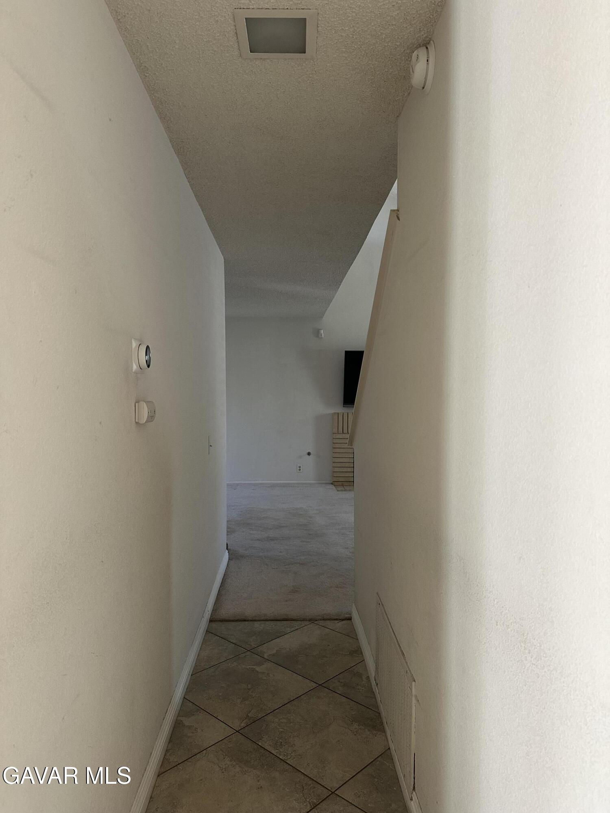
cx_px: 305
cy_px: 406
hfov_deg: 56.8
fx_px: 564
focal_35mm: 24
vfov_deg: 71.6
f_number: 1.78
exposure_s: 1/60
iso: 250
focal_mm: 6.86
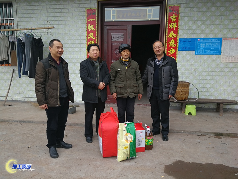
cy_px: 90
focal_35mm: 27
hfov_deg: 65.3
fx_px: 186
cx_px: 119
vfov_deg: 51.4
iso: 50
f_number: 2.2
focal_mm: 3.95
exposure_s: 1/50
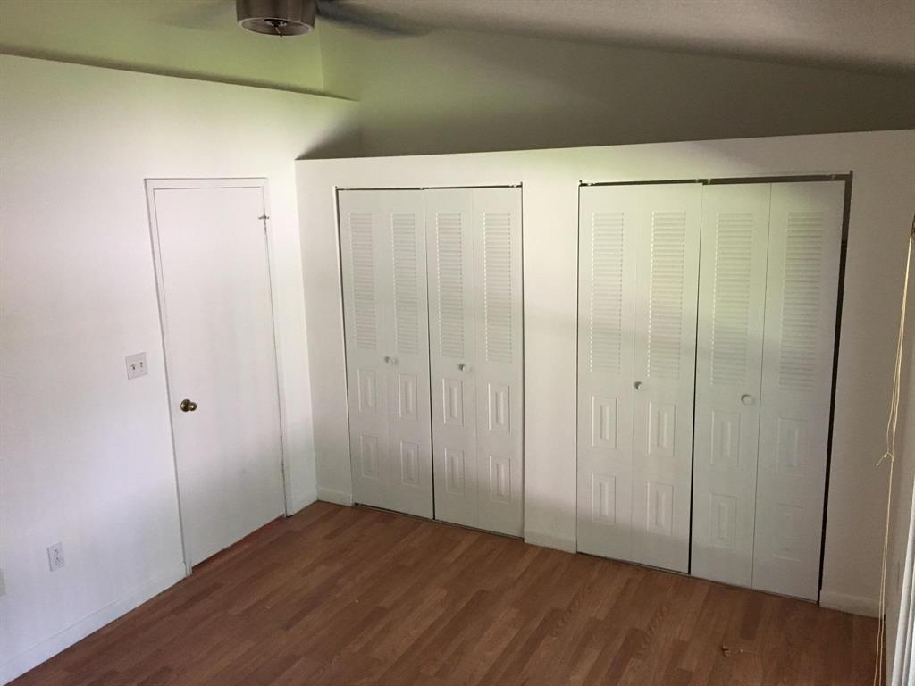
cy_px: 343
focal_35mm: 29
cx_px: 458
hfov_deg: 61.7
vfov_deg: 48.2
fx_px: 767
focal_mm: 4.15
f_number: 2.2
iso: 160
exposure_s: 1/30
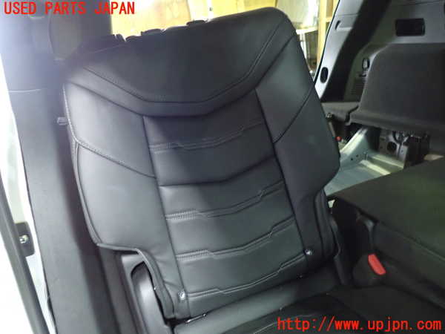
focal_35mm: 25
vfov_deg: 54.9
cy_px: 167
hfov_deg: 69.4
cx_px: 222
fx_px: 321
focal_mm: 4.5
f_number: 2
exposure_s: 1/15
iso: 800
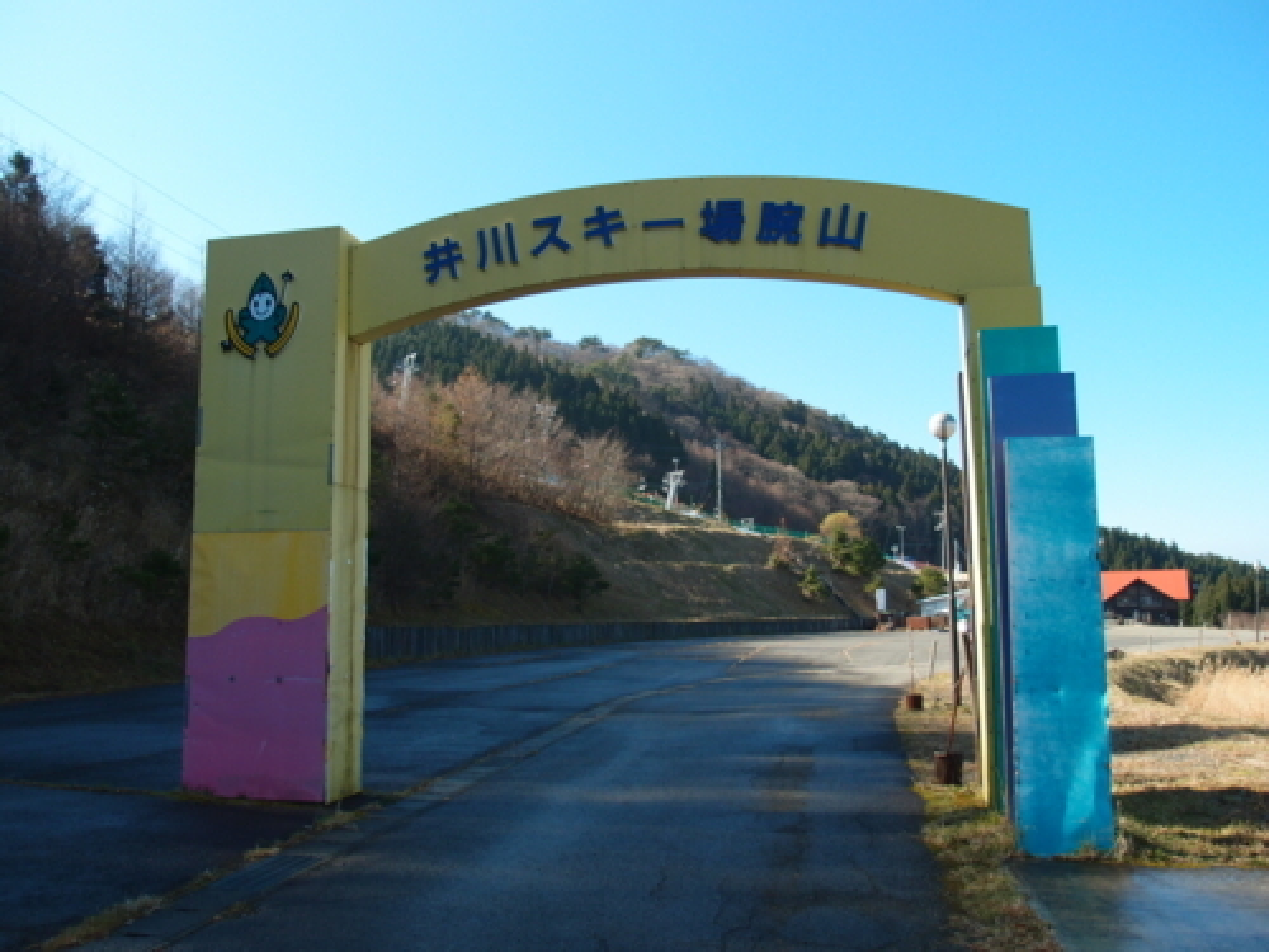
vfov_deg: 49.7
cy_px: 476
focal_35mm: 28
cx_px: 634
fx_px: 1026
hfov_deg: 63.4
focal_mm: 6
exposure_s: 1/160
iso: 100
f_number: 2
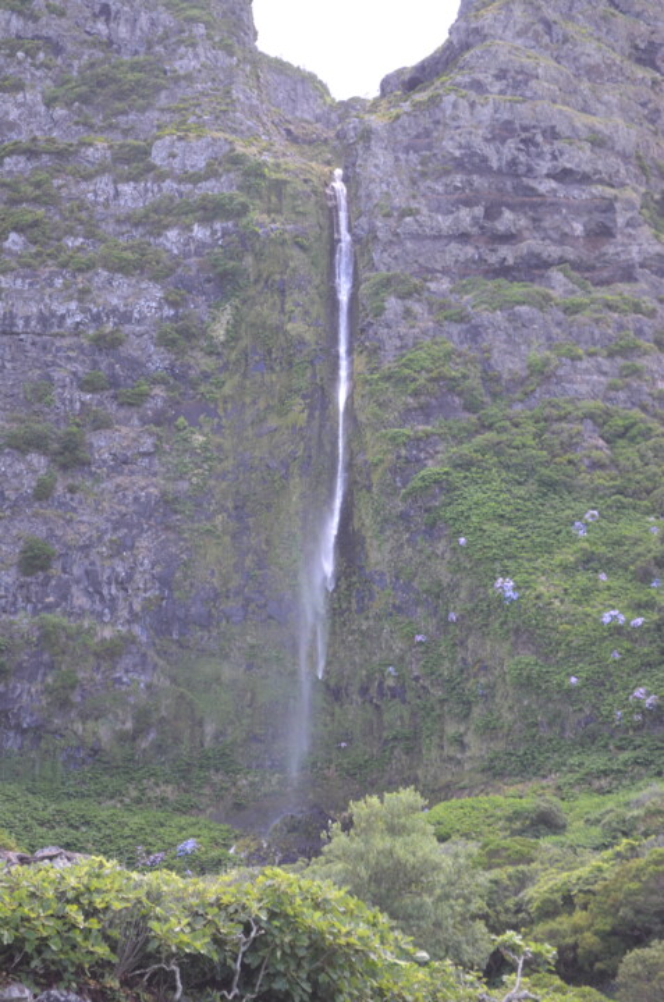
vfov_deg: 24.7
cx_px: 332
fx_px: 2292
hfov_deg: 16.5
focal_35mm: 82
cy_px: 501
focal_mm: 55
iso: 280
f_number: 5.6
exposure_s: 1/125
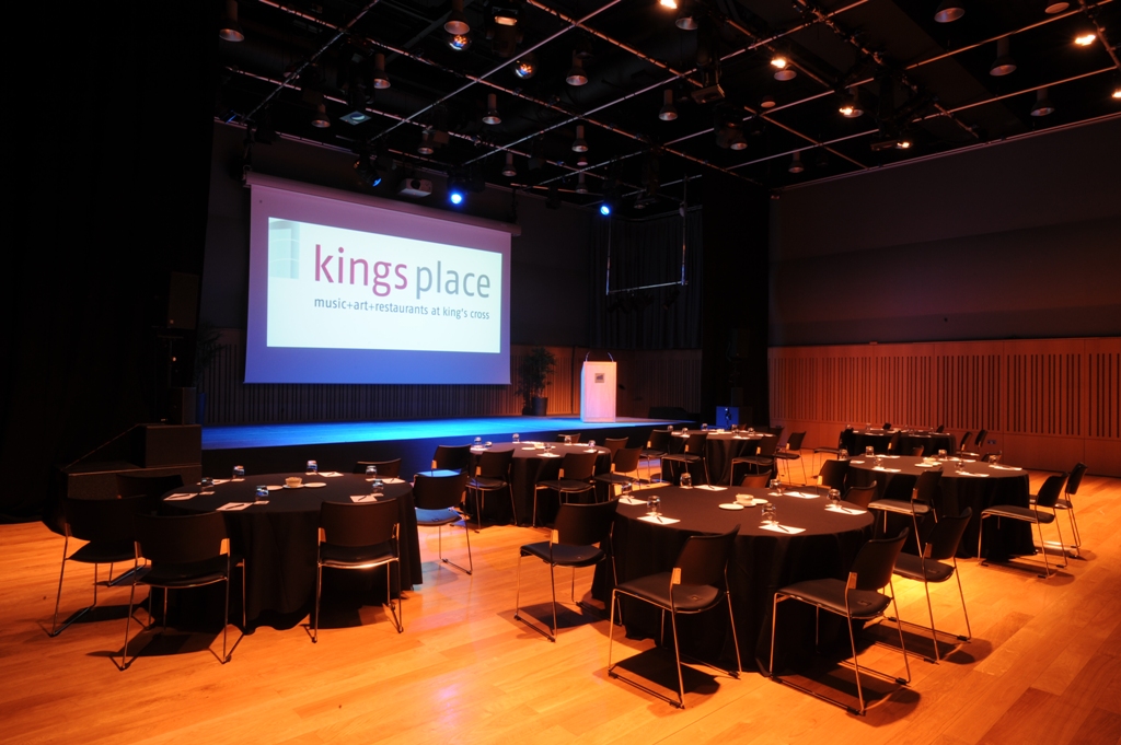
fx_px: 684
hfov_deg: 78.6
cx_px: 560
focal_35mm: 22
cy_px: 372
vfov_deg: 57.1
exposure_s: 6
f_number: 22
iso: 400
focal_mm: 22
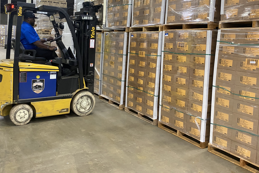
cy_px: 59
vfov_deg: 40.7
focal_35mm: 32
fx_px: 230
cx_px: 114
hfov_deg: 58.6
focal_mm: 4.25
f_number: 1.8
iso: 400
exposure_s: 1/40
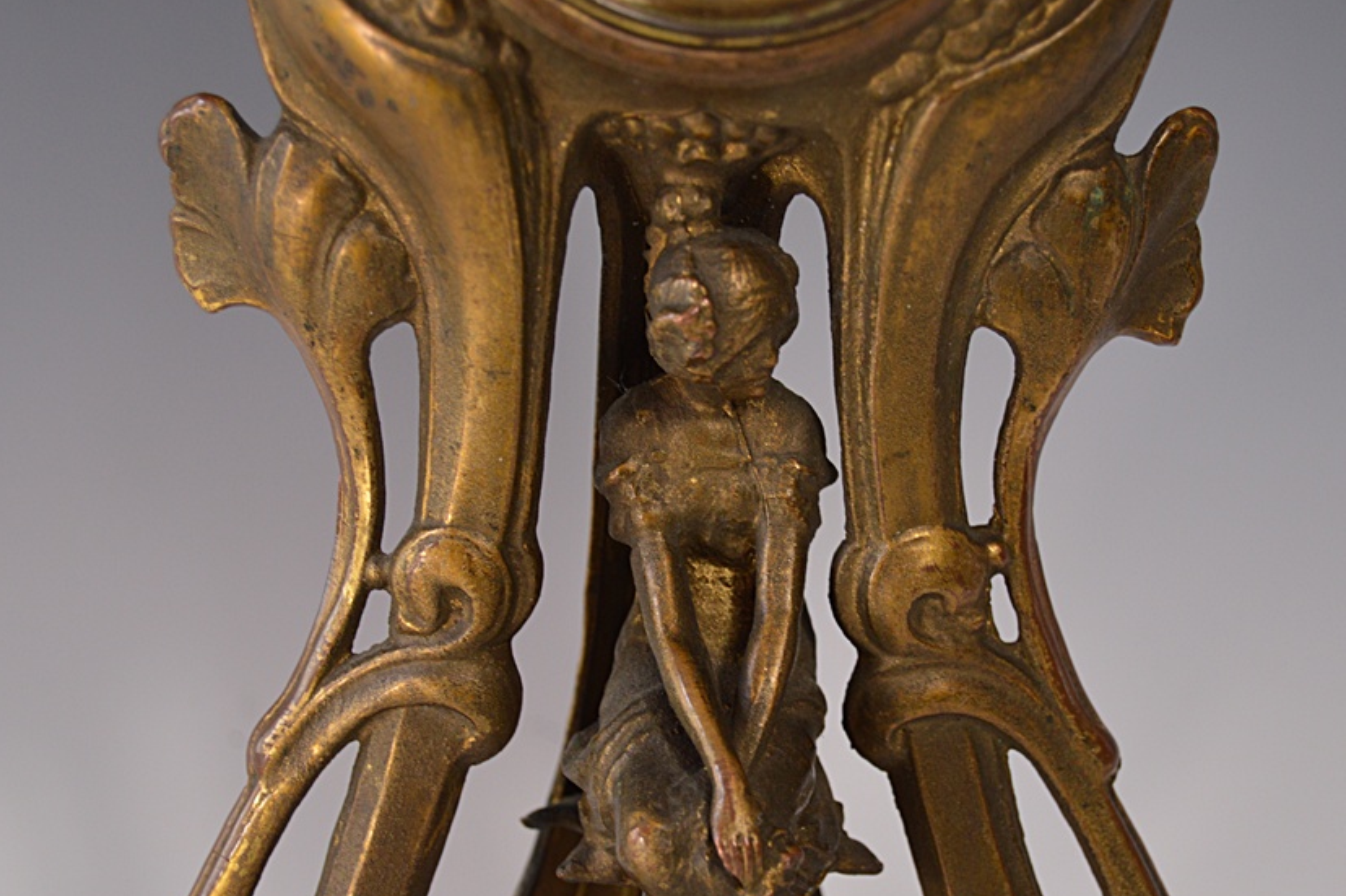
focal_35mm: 100
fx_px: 3722
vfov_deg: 13.7
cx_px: 767
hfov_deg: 20.5
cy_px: 469
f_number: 5.6
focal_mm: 55
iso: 500
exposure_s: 1/60
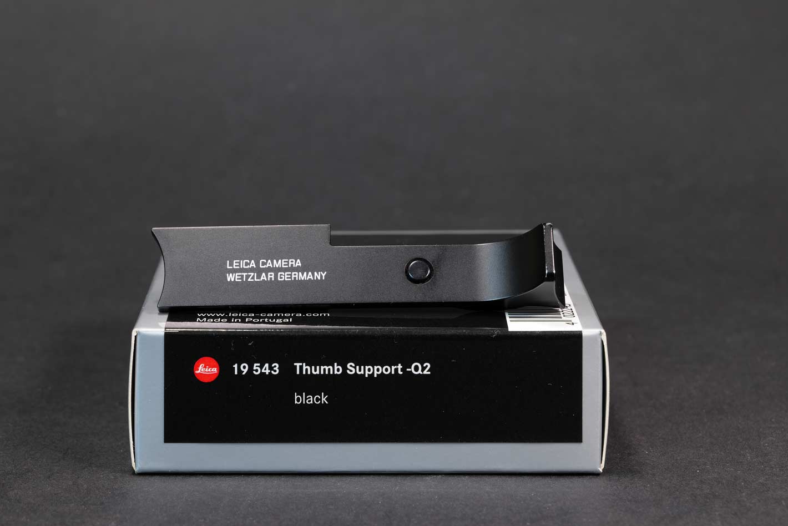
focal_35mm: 98
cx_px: 368
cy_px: 287
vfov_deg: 14.0
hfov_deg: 20.8
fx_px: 2146
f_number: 14
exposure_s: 1.6
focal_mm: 87
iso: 200
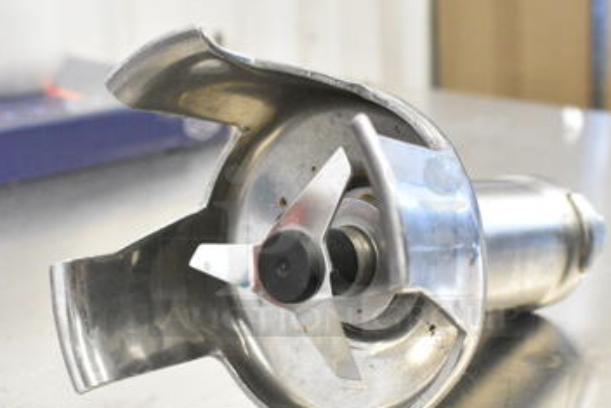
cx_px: 342
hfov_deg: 33.4
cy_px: 245
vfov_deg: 22.7
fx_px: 1016
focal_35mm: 60
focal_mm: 23
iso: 6400
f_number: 5.6
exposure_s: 1/200
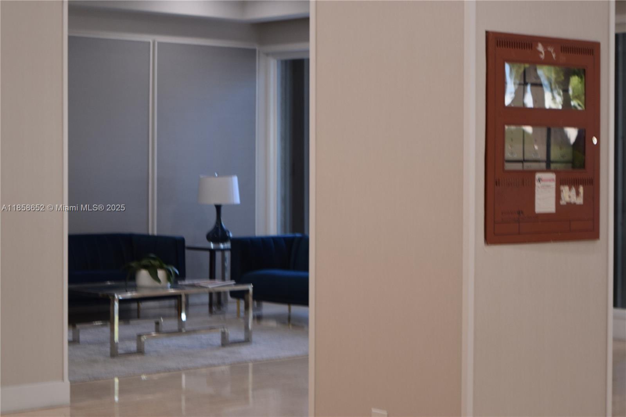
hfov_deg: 24.6
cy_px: 208
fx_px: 1434
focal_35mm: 82
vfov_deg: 16.5
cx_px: 313
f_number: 5.6
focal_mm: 55
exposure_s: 1/60
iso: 640
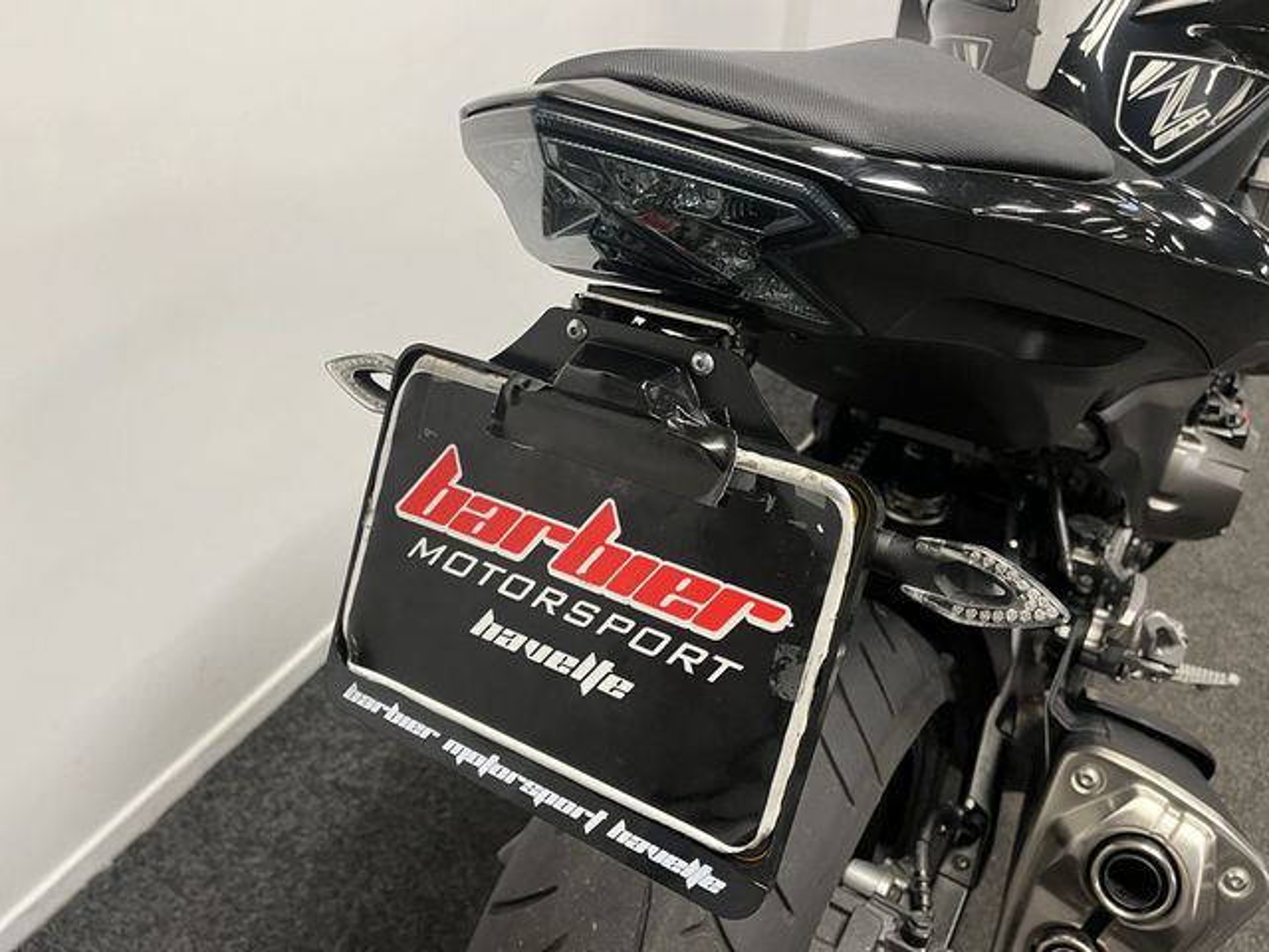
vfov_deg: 53.1
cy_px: 476
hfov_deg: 67.3
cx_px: 634
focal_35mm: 26
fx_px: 953
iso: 160
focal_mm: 5.1
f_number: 1.6
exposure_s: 1/50
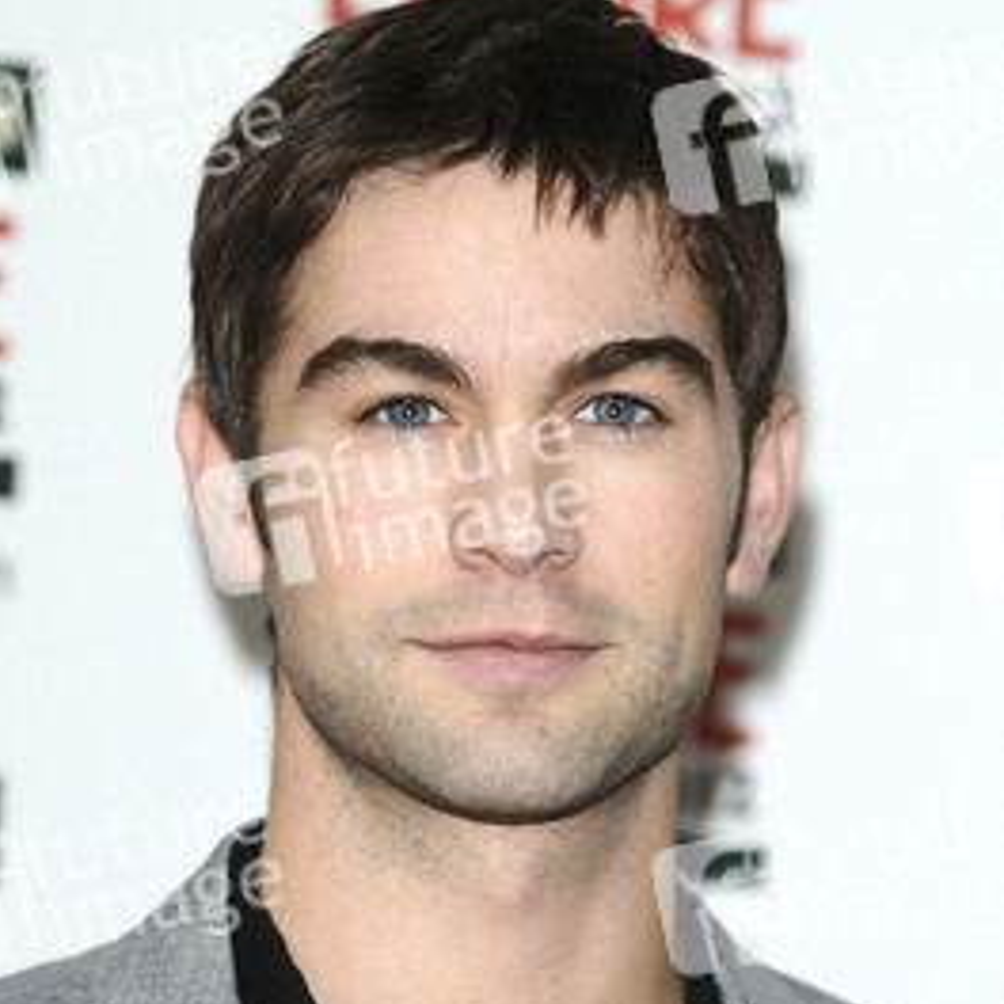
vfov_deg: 6.7
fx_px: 8553
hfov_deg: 6.7
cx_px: 504
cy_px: 696
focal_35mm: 261
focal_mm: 135
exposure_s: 1/200
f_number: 4.5
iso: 200
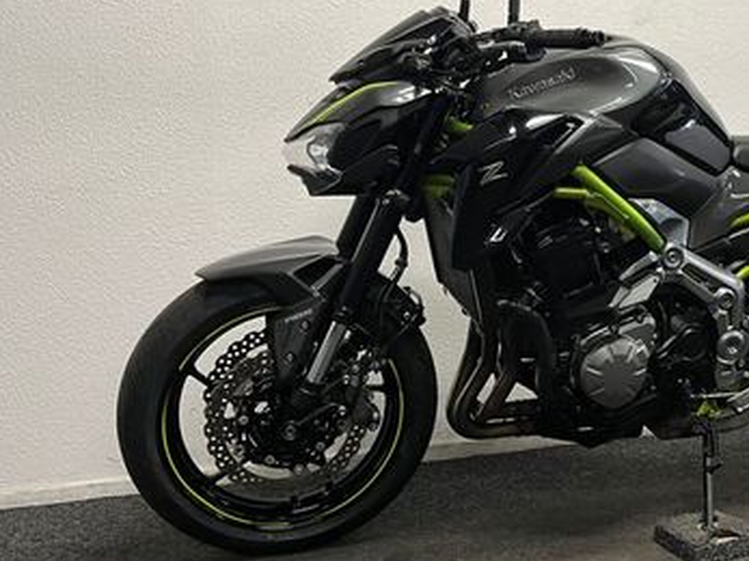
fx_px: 1038
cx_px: 570
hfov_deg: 38.6
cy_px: 233
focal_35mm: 48
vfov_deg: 30.2
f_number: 1.6
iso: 64
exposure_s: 1/50
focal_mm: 5.1
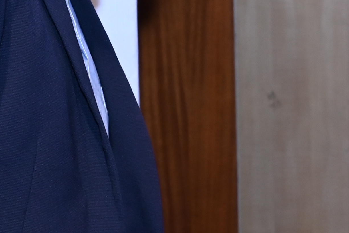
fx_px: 2104
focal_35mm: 217
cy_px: 54
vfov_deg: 6.3
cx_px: 526
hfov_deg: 9.2
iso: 1250
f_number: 5.6
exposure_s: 1/125
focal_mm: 44
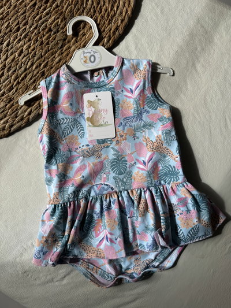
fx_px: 213
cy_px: 154
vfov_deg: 71.6
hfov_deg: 56.8
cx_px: 116
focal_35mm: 24
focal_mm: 6.76
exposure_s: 1/2506
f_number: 1.78
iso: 80
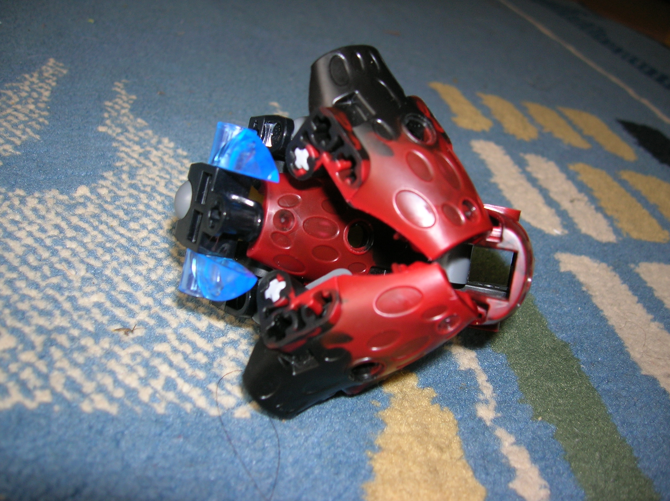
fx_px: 658
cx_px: 335
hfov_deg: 54.0
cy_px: 250
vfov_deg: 41.7
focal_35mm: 34
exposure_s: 1/60.1
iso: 50
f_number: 2.9
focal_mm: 5.7
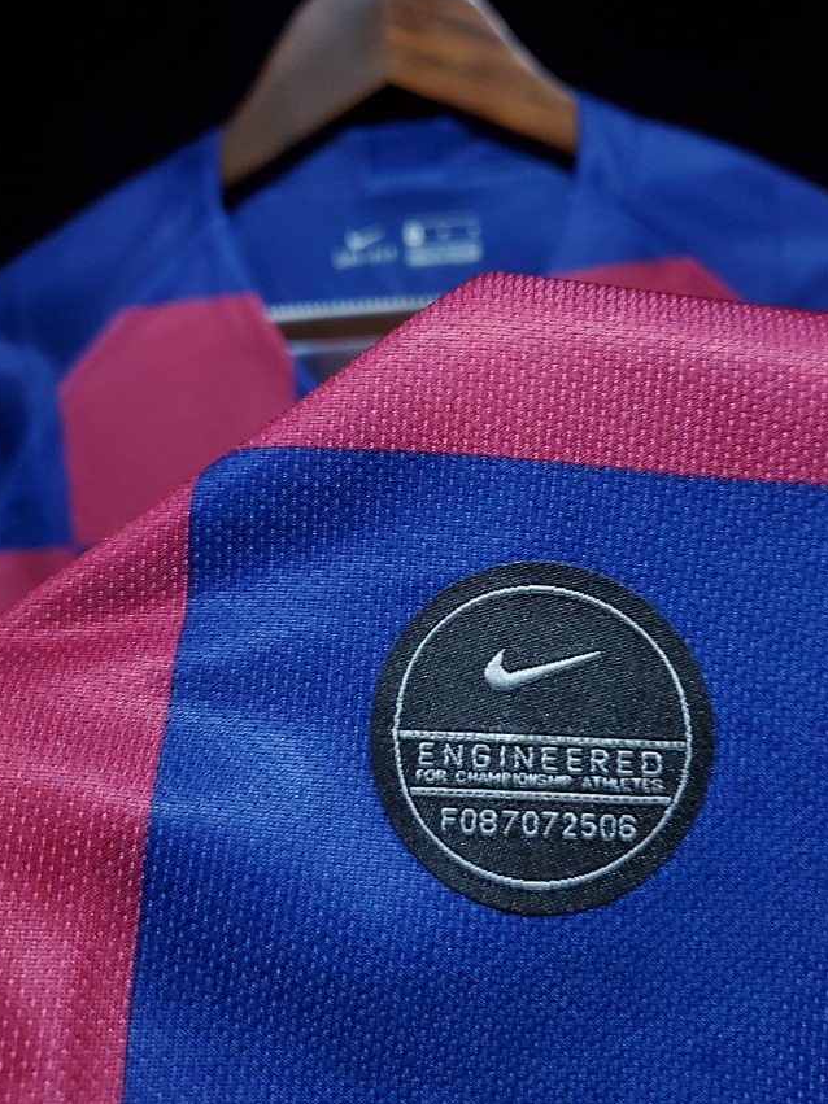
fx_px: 1053
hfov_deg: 42.7
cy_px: 584
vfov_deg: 55.3
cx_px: 506
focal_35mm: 33
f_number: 1.5
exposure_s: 1/30
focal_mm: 4.3
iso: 200
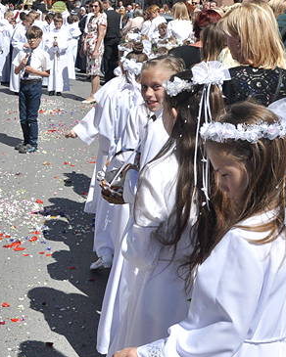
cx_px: 5
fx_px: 624
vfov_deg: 31.8
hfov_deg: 24.7
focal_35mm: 59
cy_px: 127
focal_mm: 18
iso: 400
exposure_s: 1/640
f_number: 13
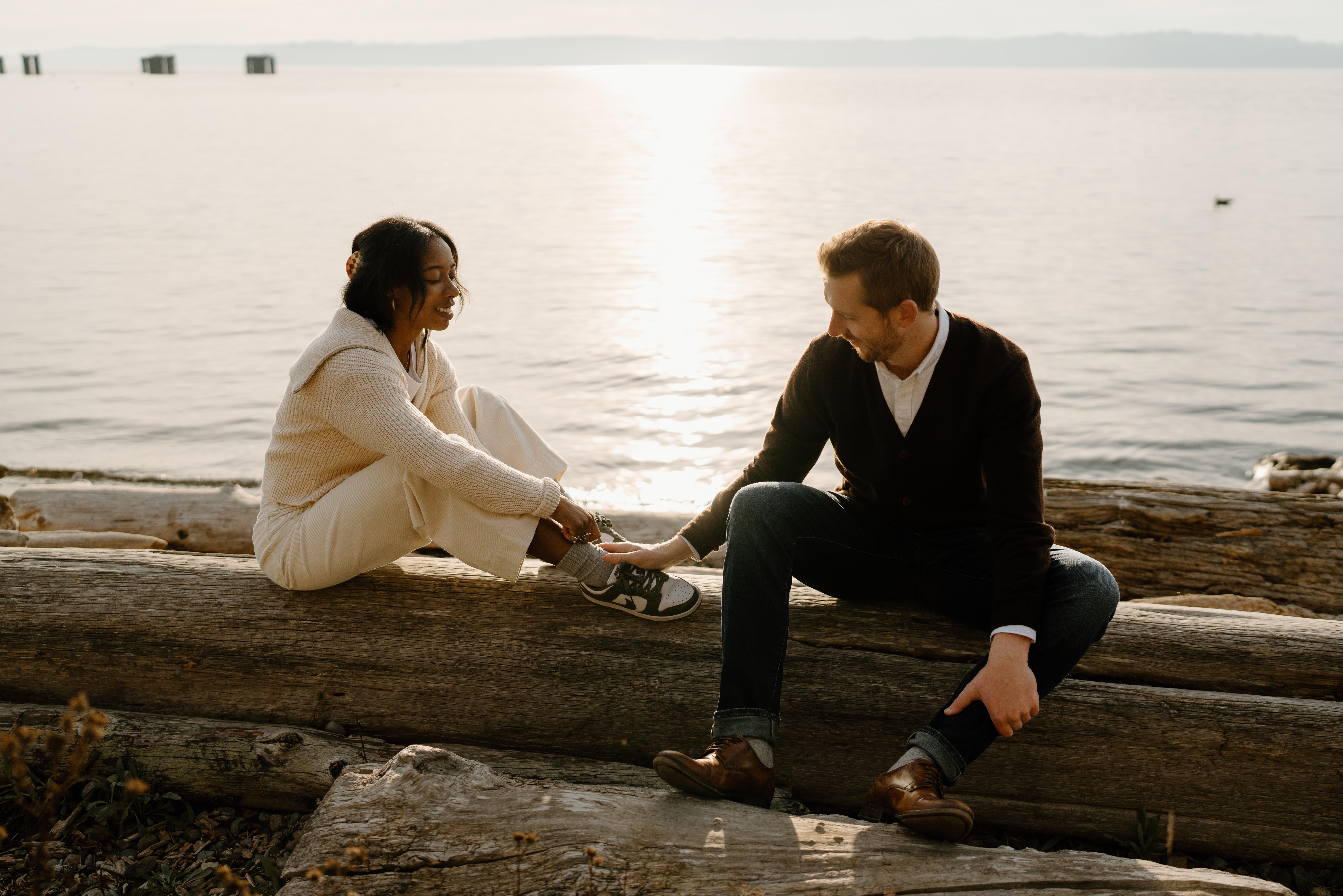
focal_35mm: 36
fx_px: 1343
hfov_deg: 53.1
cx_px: 682
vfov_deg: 36.9
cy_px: 441
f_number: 2
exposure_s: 1/3200
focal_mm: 35
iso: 125
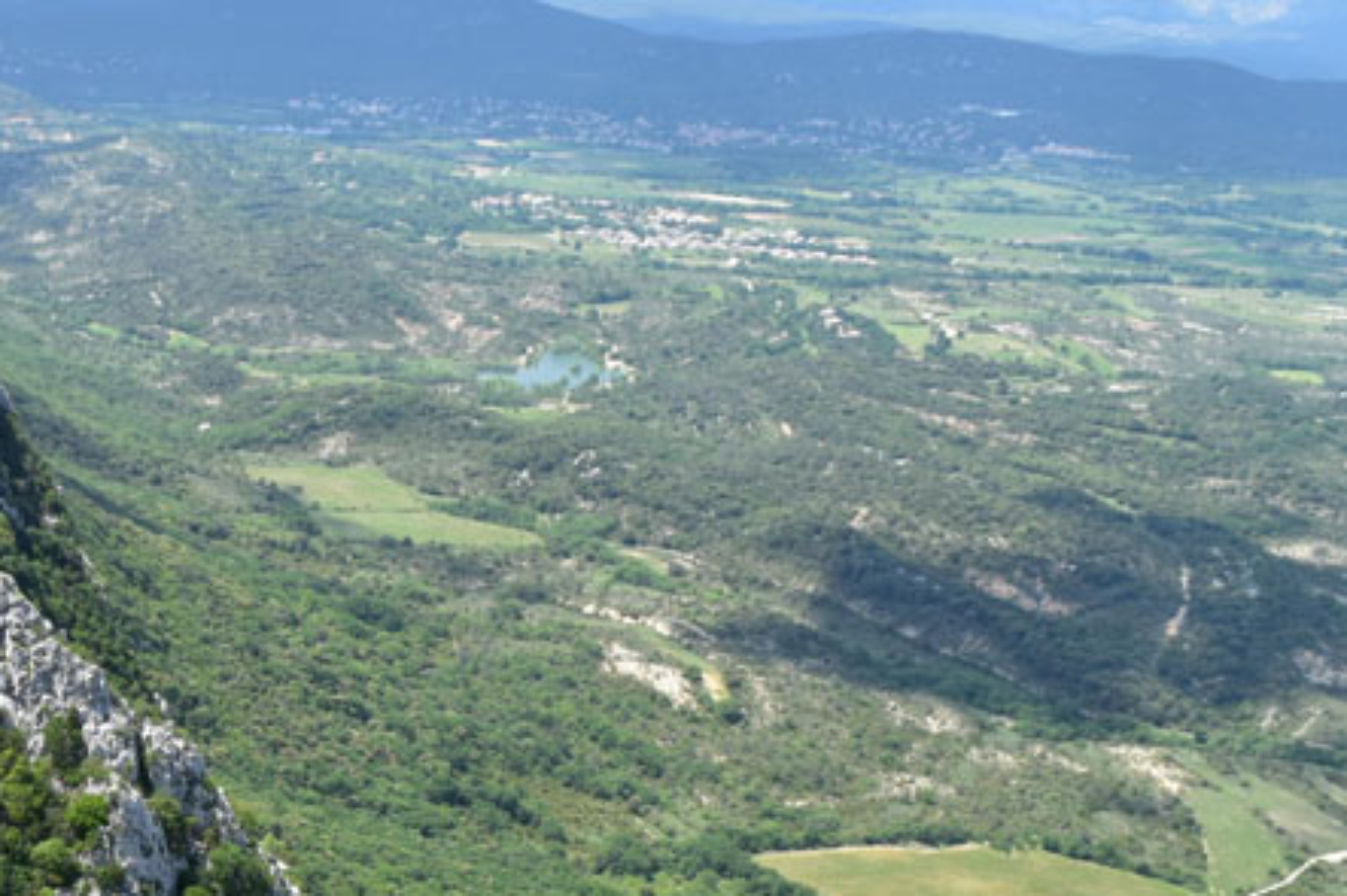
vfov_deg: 21.6
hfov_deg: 30.4
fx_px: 2281
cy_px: 843
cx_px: -21
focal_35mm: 61
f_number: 10
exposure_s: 1/400
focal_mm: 18
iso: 400
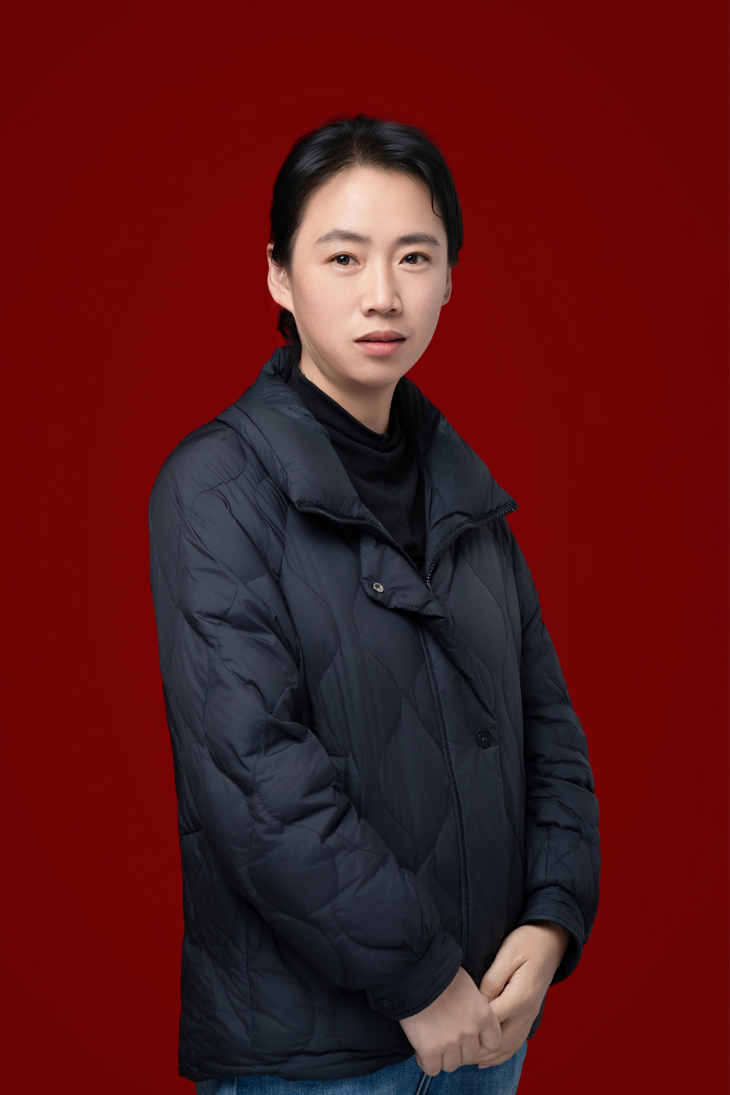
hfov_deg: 19.5
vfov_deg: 28.8
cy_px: 548
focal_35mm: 70
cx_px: 365
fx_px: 2129
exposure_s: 1/125
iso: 100
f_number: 5.6
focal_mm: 70
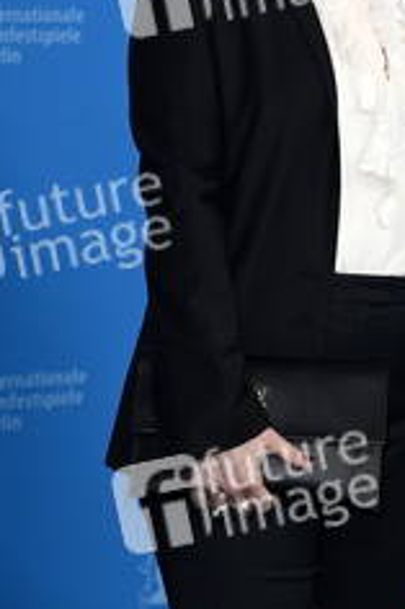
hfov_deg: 8.2
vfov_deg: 12.3
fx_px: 2805
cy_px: 106
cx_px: 320
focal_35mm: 166
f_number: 5.6
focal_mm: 98
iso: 1250
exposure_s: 1/250
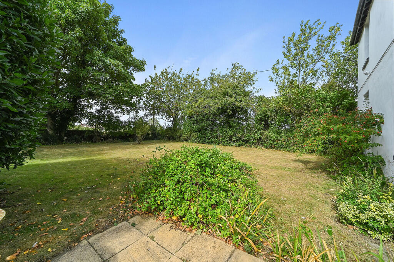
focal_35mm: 14
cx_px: 197
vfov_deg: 81.1
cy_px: 131
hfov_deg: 104.3
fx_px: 153
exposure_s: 1/50
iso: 400
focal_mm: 14
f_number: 11
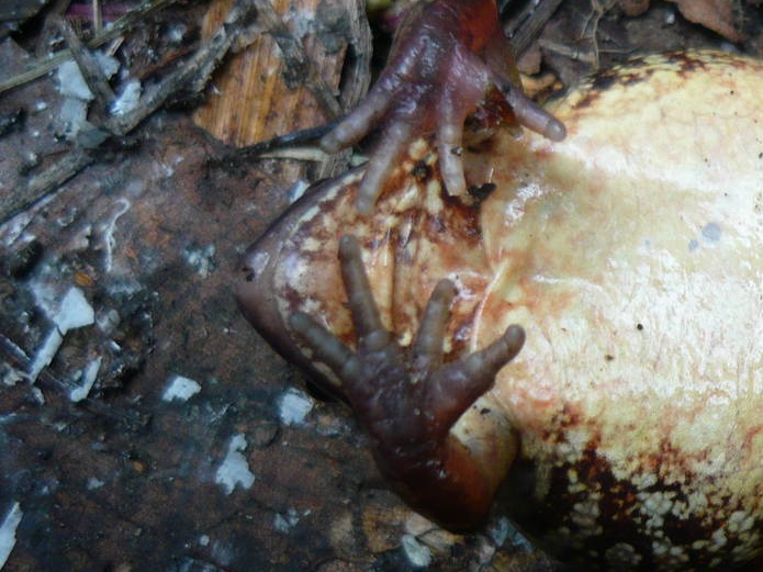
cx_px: 720
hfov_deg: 24.7
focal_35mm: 76
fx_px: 1675
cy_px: 302
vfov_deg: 19.4
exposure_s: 1/80
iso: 100
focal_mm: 5.5
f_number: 2.8
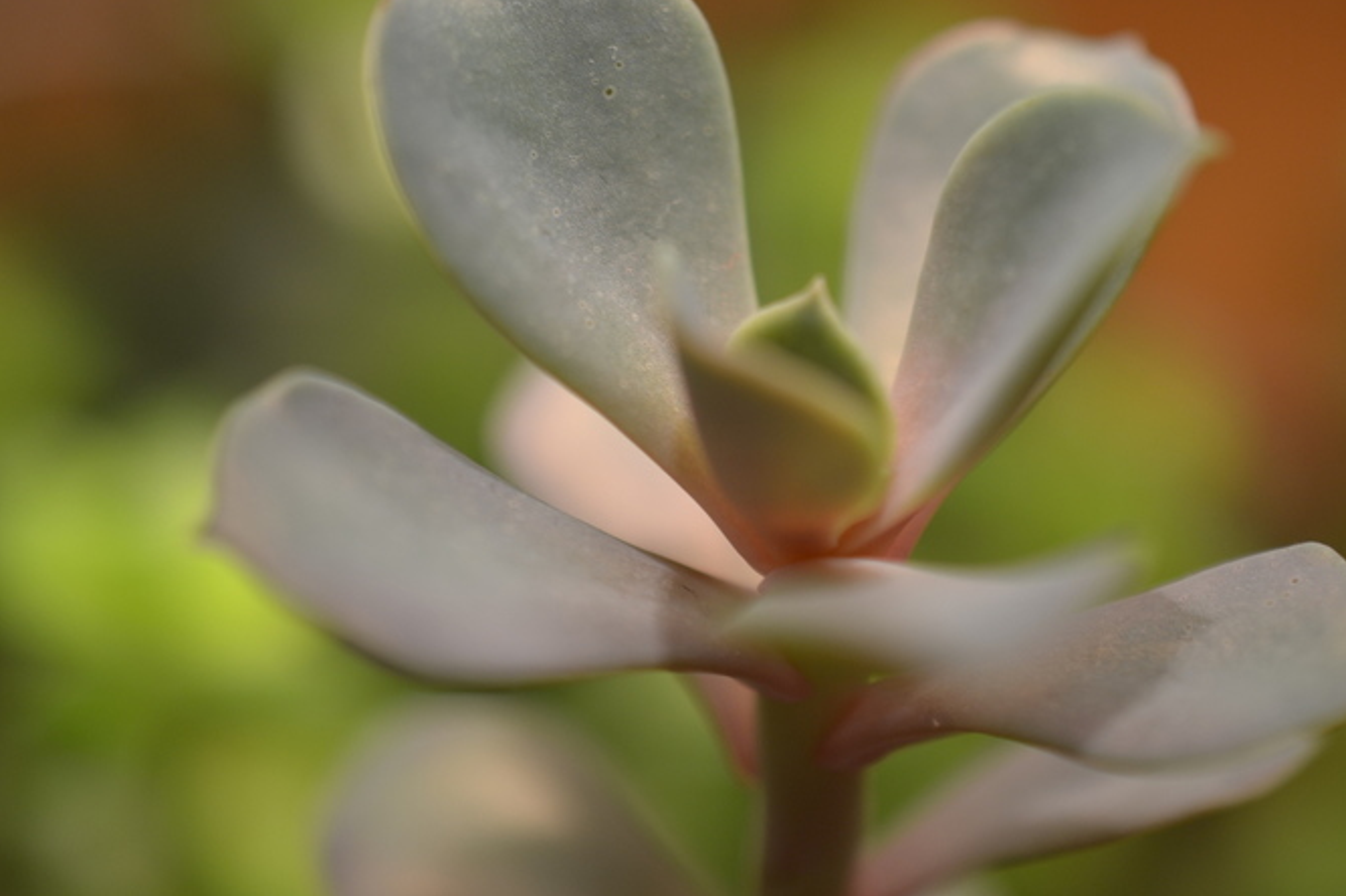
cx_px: 805
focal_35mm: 72
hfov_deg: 28.0
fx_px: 2691
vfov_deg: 18.9
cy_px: 390
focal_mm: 40
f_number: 3.3
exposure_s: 1/40
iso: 200
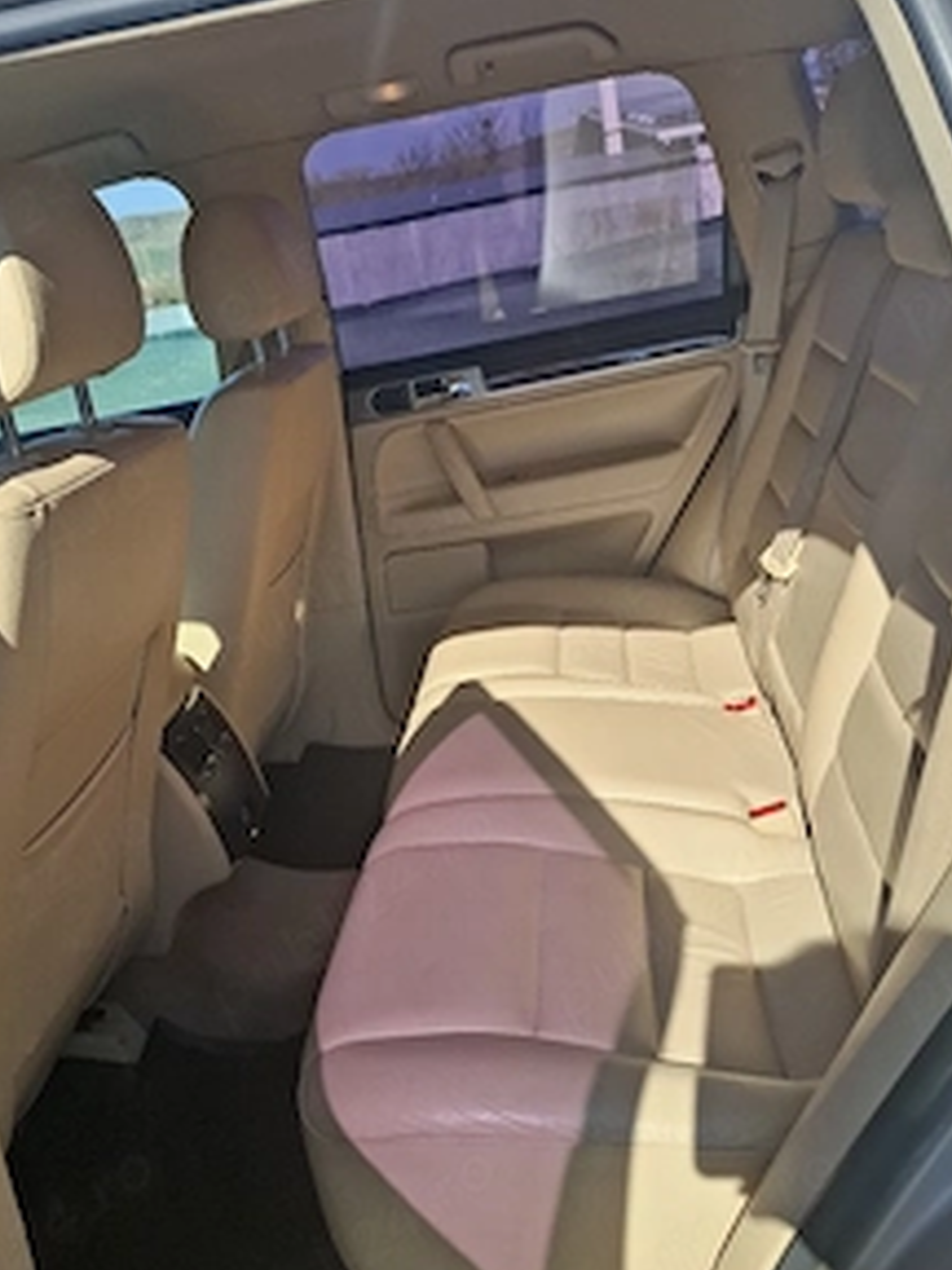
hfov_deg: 44.1
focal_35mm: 32
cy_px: 622
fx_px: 1173
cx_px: 441
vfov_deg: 56.8
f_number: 1.8
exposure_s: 1/1667
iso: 50
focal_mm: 5.54
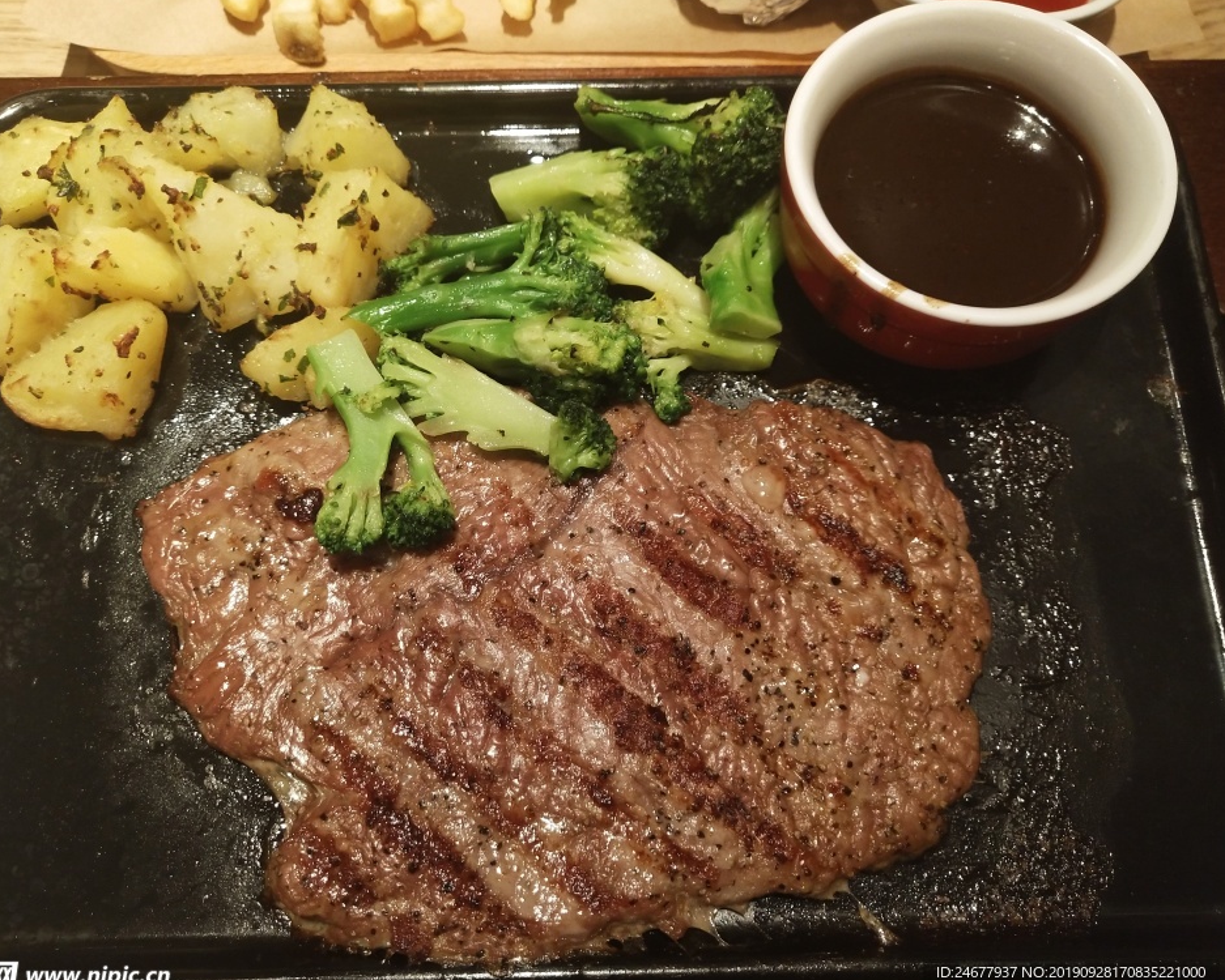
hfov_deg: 55.6
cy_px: 497
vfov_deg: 45.8
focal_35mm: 32
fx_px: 1160
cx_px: 563
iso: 256
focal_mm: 3.95
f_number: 1.8
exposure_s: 1/50
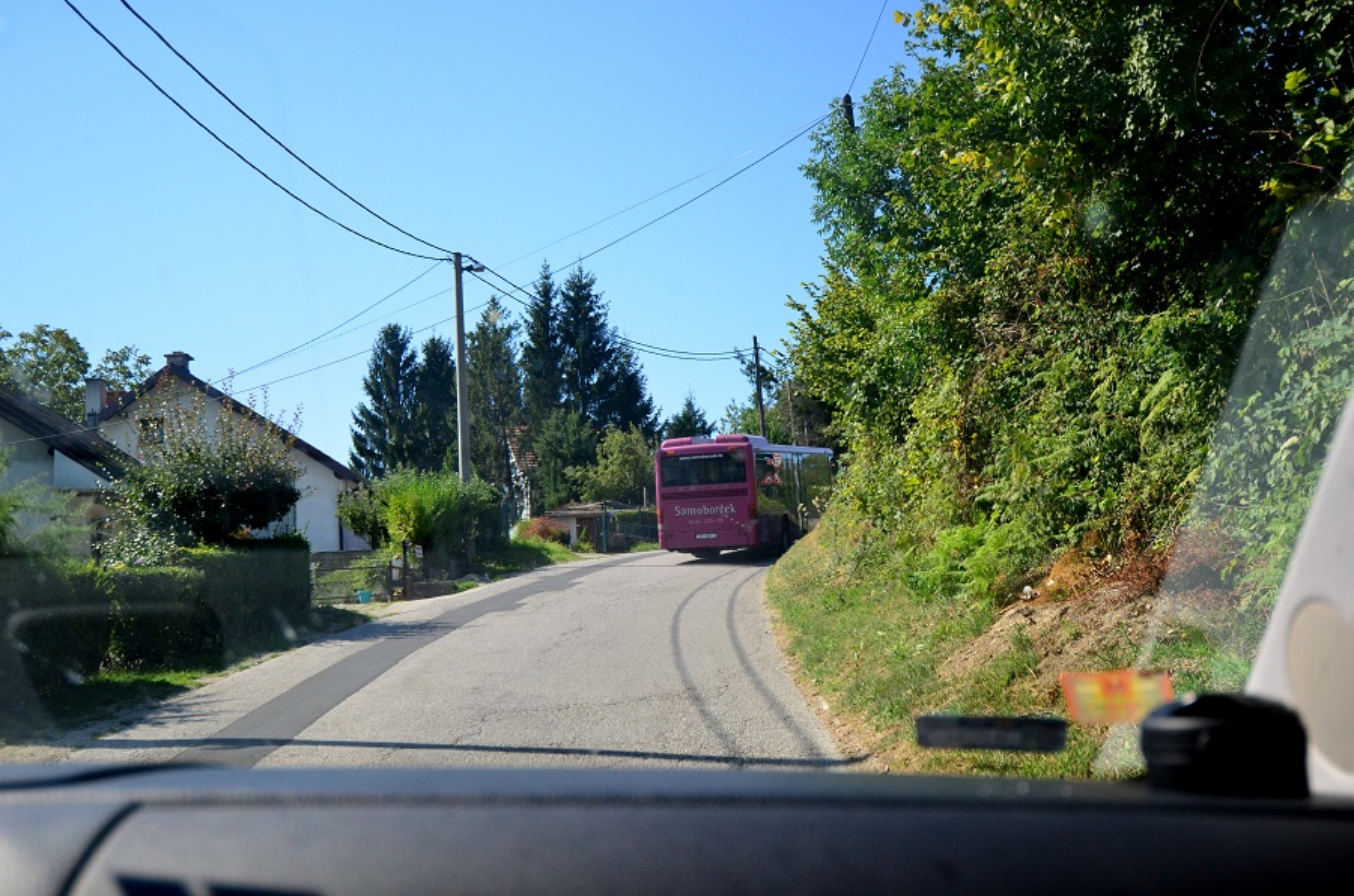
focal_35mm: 36
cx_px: 677
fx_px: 1351
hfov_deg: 53.2
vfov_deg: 36.7
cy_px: 448
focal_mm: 24
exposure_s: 1/3200
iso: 640
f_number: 4
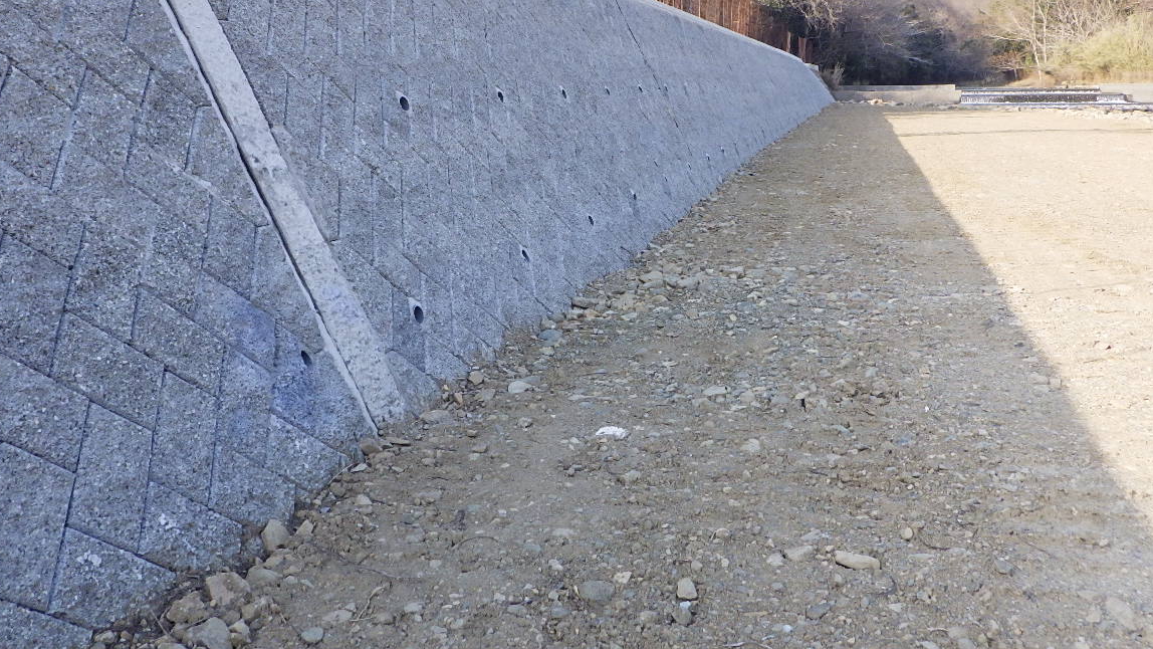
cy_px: 216
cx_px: 580
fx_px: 1040
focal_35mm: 34
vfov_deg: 34.3
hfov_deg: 58.0
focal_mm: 5
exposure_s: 1/500
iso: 250
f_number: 4.2
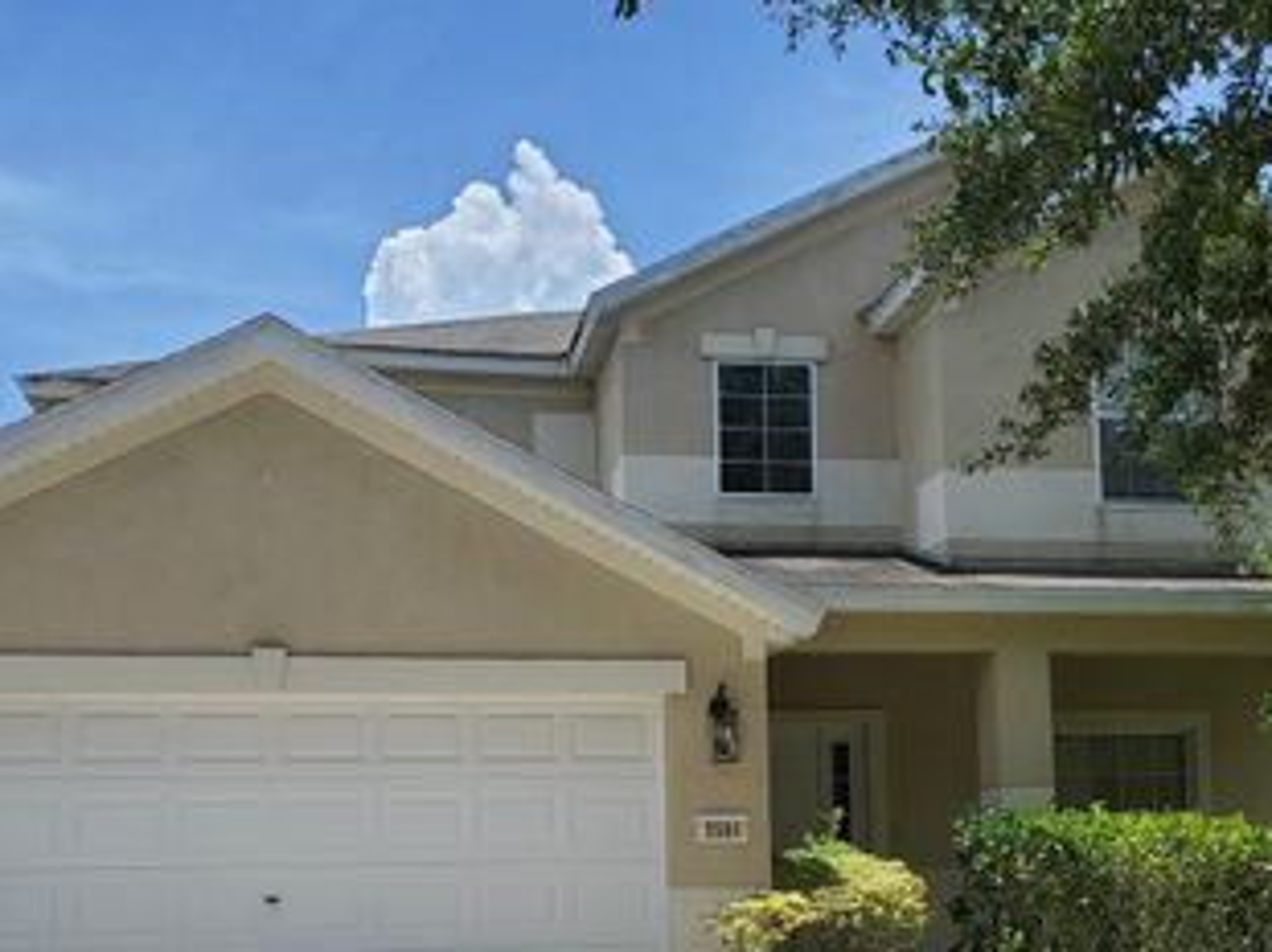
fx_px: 1542
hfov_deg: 44.8
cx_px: 628
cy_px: 737
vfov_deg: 33.5
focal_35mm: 42
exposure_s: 1/1445
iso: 50
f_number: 2.4
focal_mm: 4.3
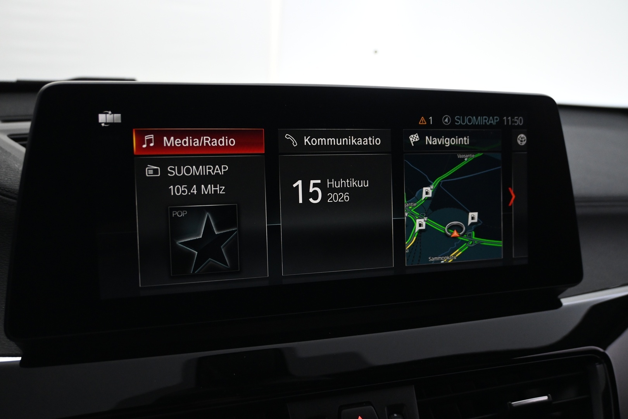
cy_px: 210
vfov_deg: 40.0
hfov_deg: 57.2
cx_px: 314
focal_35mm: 33
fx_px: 576
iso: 1600
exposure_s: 1/30
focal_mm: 22
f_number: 4
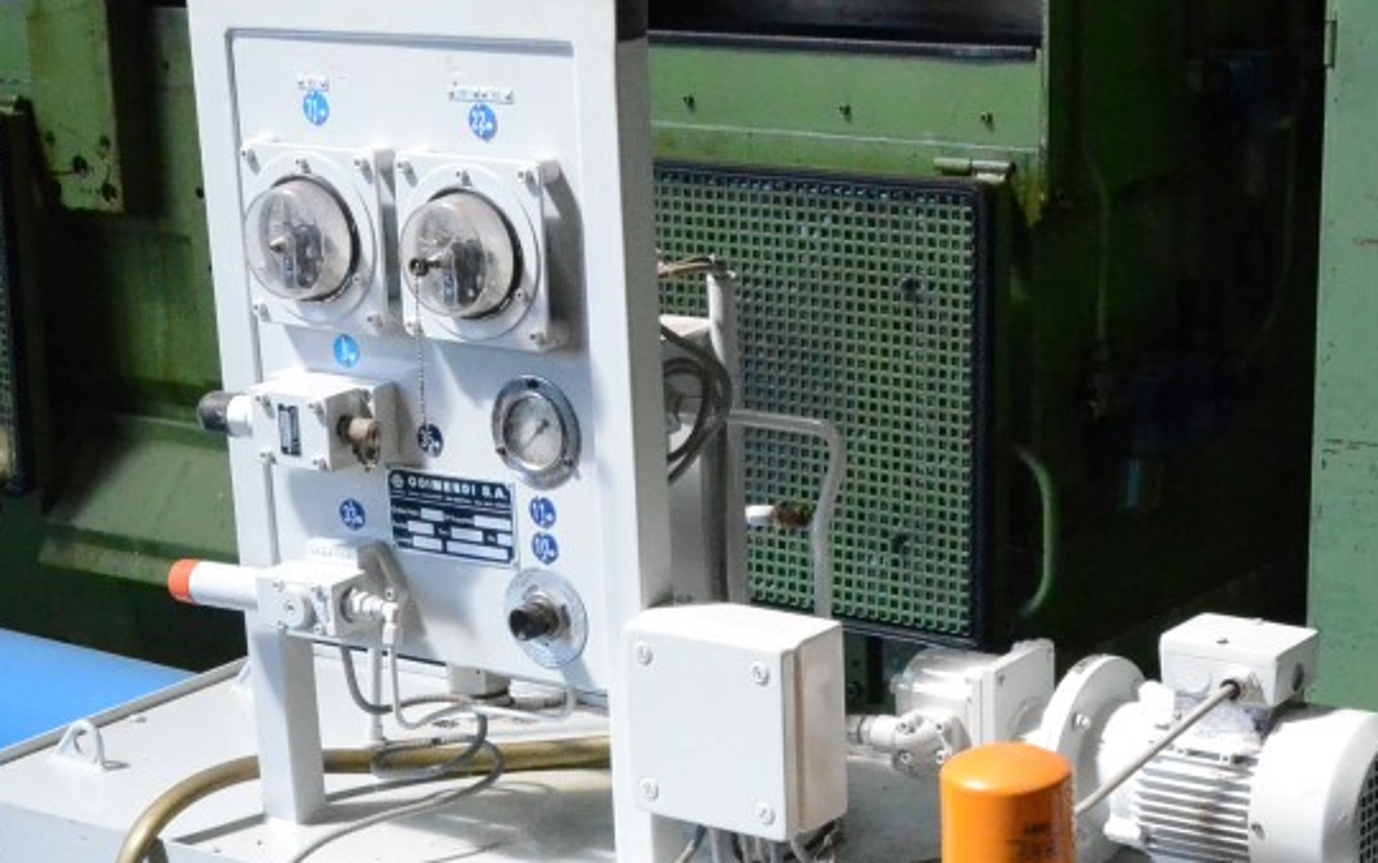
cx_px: 616
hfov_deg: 23.3
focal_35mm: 89
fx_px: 3345
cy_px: 817
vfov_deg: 14.5
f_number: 14
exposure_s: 1/800
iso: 6400
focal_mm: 29
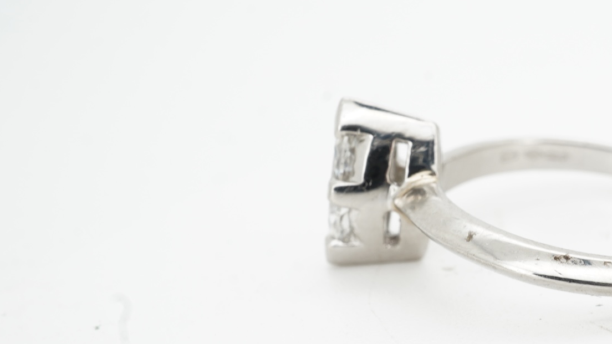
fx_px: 1363
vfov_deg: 14.4
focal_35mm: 84
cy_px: 225
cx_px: 516
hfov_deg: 24.8
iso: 200
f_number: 22
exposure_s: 1/80
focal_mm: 30
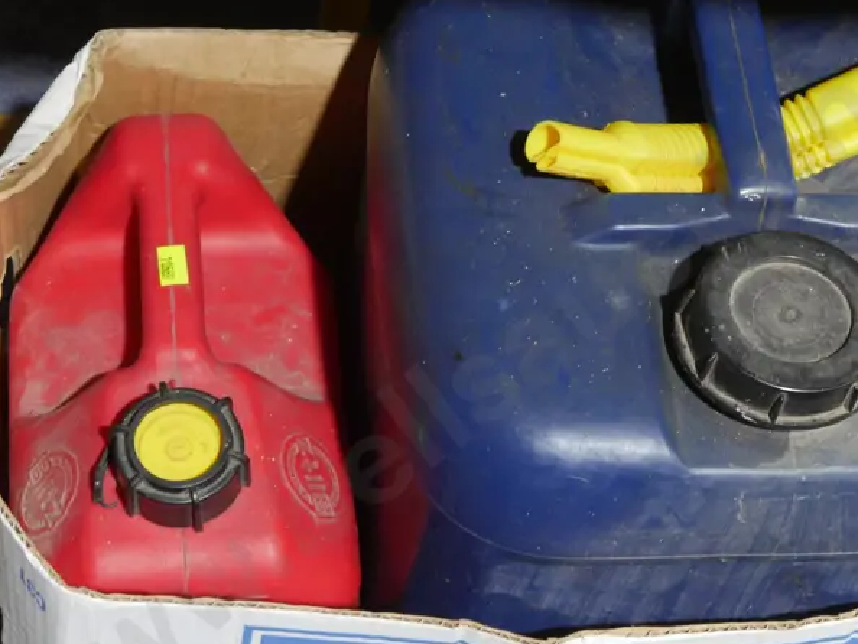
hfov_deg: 19.5
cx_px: 607
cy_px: 295
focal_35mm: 100
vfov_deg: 14.8
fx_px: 2480
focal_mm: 29
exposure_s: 1/60
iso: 1600
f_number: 5.4
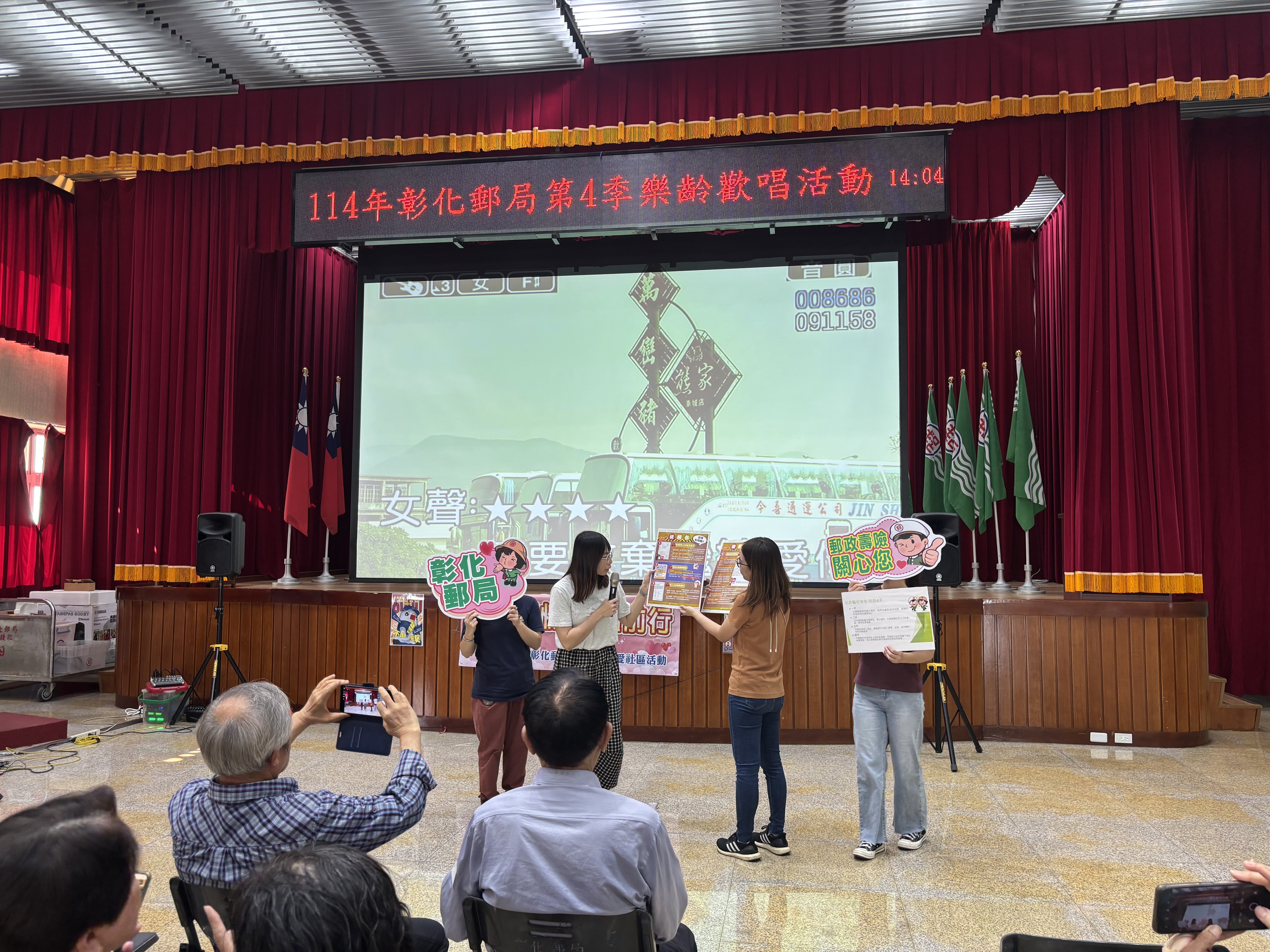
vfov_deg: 53.1
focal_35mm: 26
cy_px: 476
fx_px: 954
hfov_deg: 67.3
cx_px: 635
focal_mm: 5.96
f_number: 1.6
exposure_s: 1/60
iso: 80
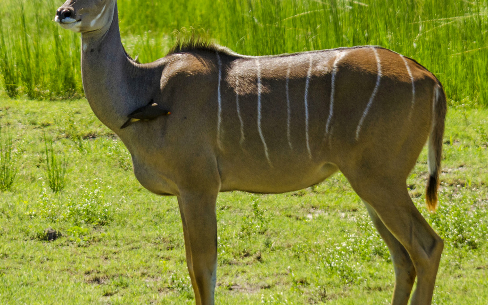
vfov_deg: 2.0
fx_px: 8818
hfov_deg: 3.2
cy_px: 148
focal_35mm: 663
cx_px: 241
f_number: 5.6
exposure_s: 1/1000
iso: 400
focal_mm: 250
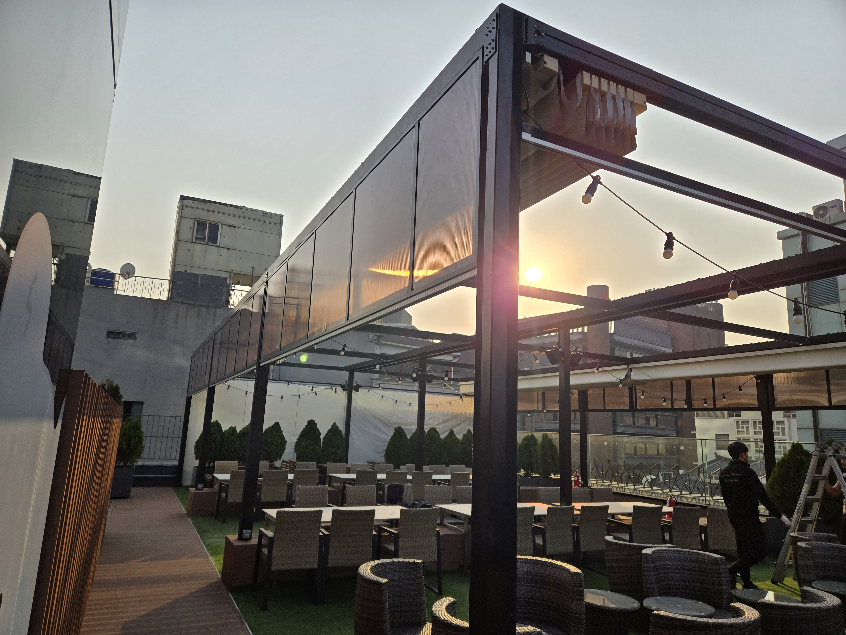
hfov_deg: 73.9
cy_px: 318
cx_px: 423
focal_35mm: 23
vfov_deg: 58.9
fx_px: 562
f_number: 1.8
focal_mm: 5.4
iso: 25
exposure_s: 1/3143
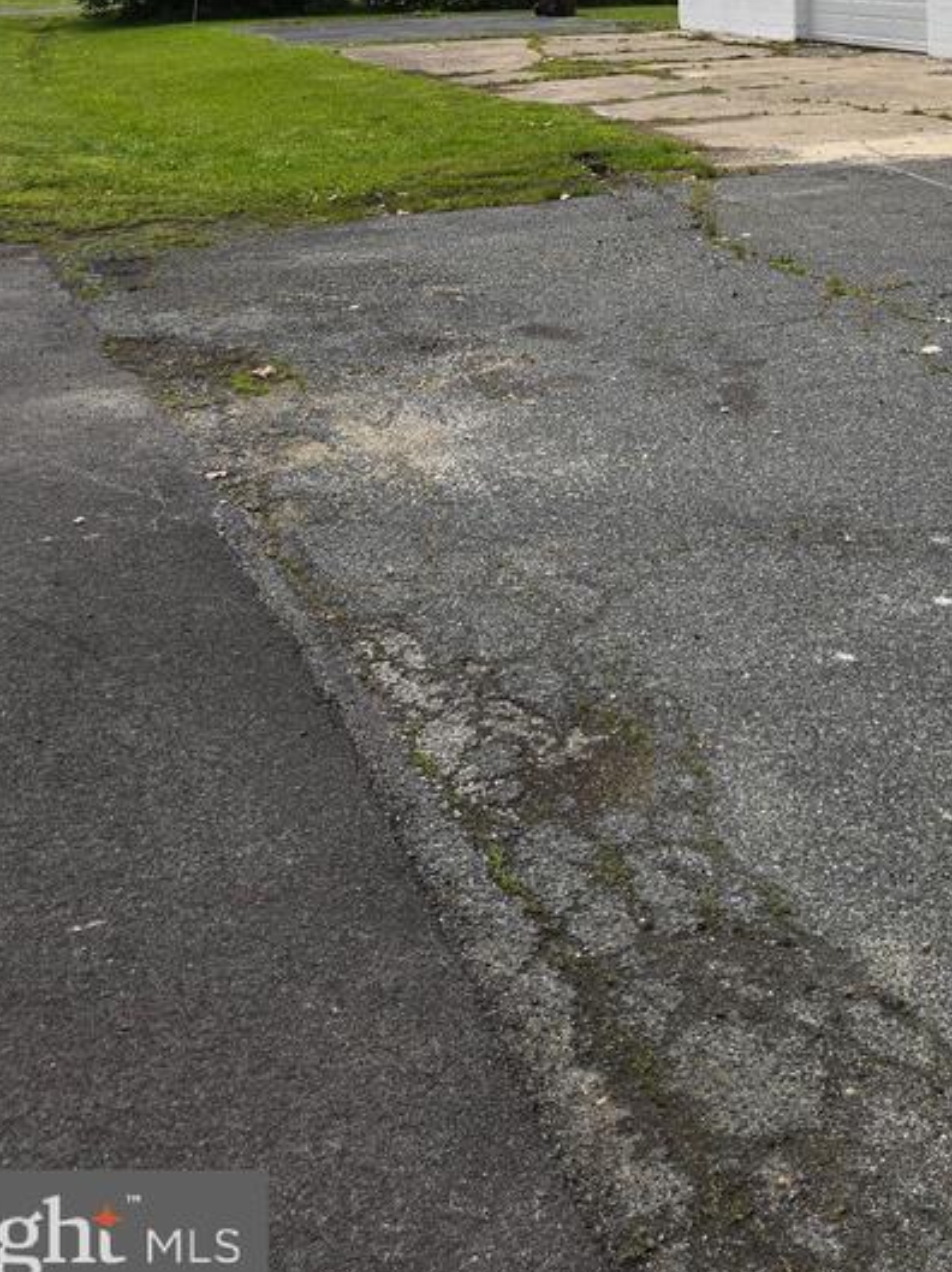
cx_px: 820
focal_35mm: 47
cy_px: 10
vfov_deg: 36.5
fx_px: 1726
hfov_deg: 29.8
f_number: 1.8
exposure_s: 1/2977
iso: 25
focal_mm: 5.4
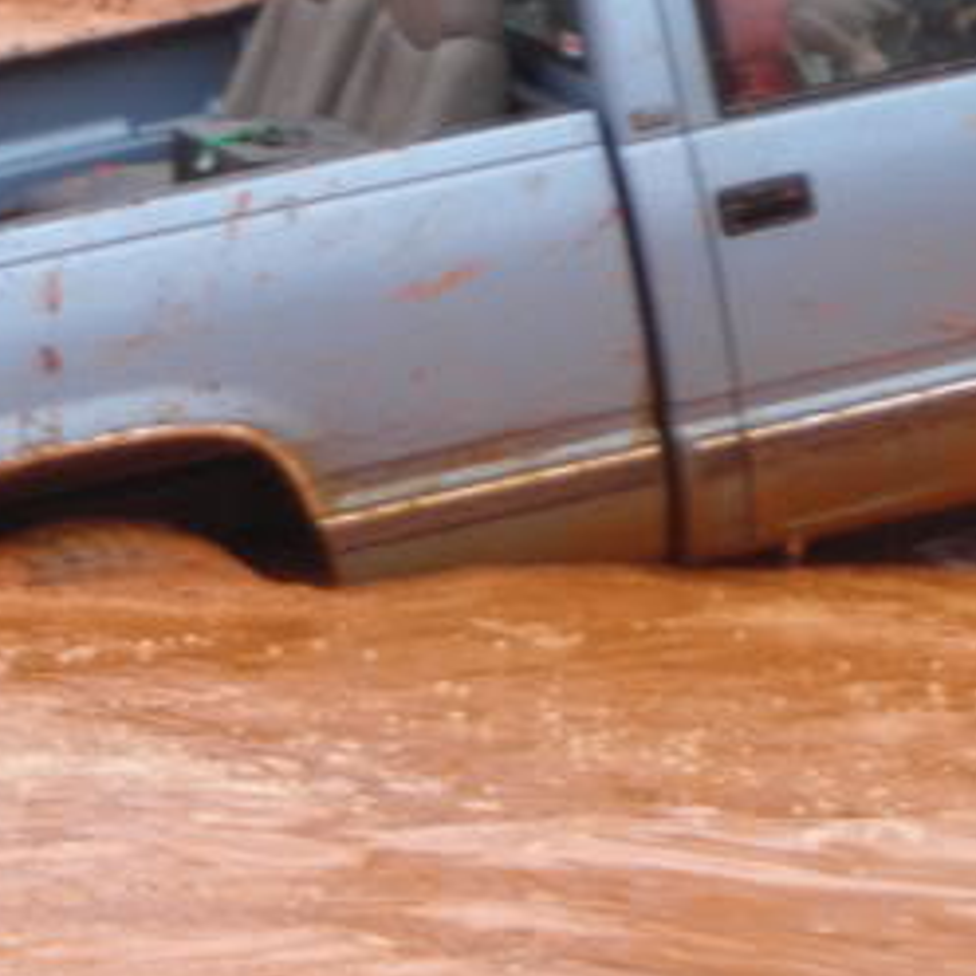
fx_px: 10559
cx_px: 567
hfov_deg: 5.3
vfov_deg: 5.3
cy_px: 161
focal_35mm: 331
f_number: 5.3
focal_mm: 19.2
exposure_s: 1/66.6
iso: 50
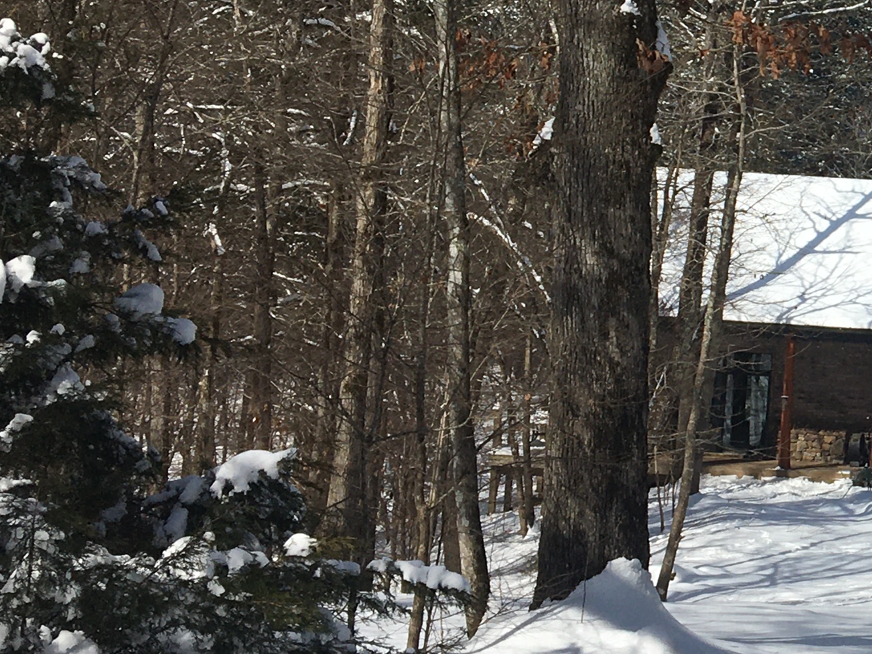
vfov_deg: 16.6
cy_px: 218
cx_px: 1234
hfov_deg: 19.7
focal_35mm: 89
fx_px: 2242
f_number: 2.2
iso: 25
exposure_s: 1/3077
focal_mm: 4.15
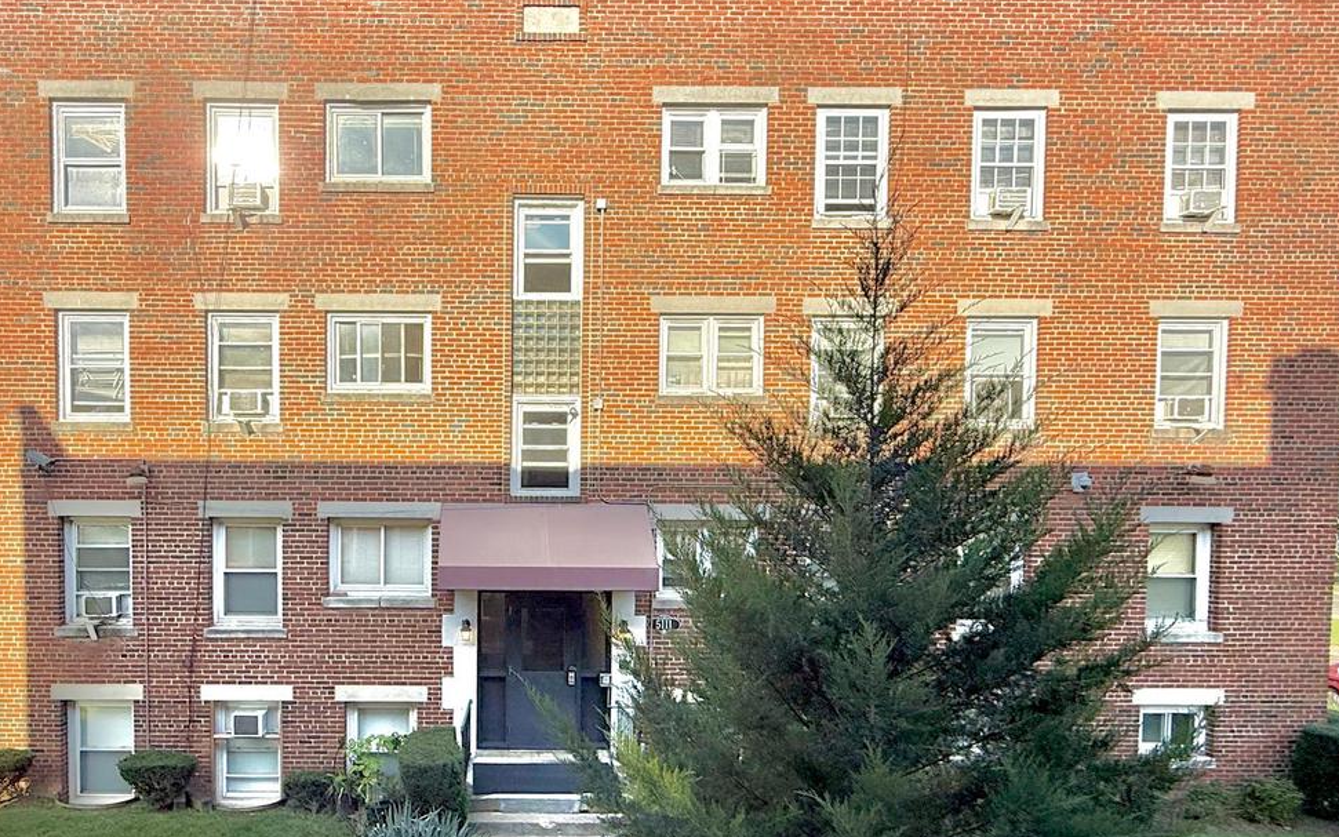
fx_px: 803
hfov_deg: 78.2
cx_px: 499
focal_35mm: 22
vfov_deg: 54.1
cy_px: 550
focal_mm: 2.22
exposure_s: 1/1050
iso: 50
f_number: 2.2
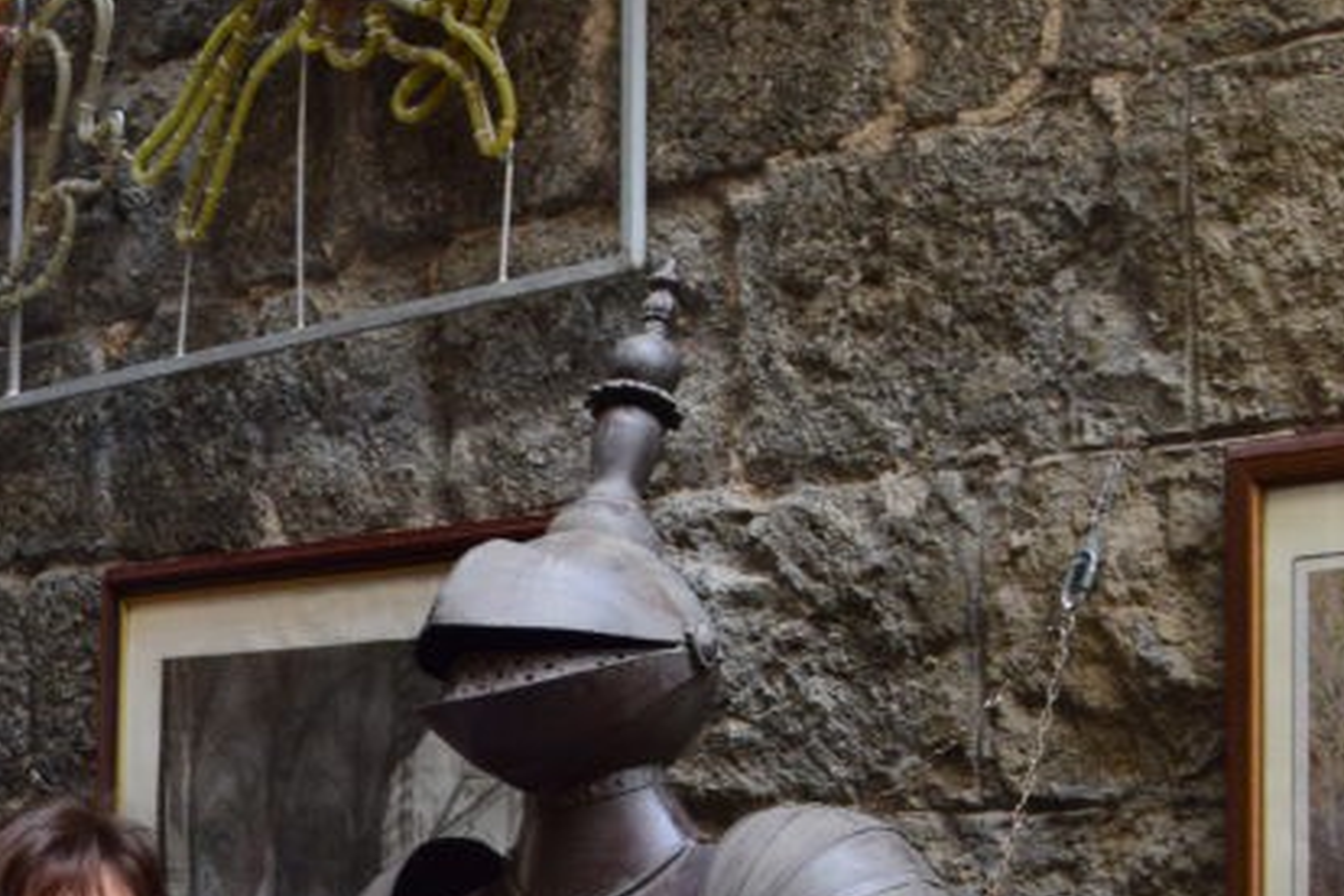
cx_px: 179
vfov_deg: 16.5
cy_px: 1068
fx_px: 2964
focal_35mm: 79
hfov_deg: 24.9
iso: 800
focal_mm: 19
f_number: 8
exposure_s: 1/60
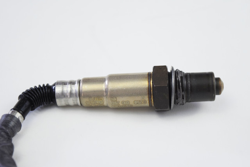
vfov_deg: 16.6
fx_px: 573
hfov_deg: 24.6
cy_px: 84
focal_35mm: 82
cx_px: 125
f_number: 5.6
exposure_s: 1/60
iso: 1000
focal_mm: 55
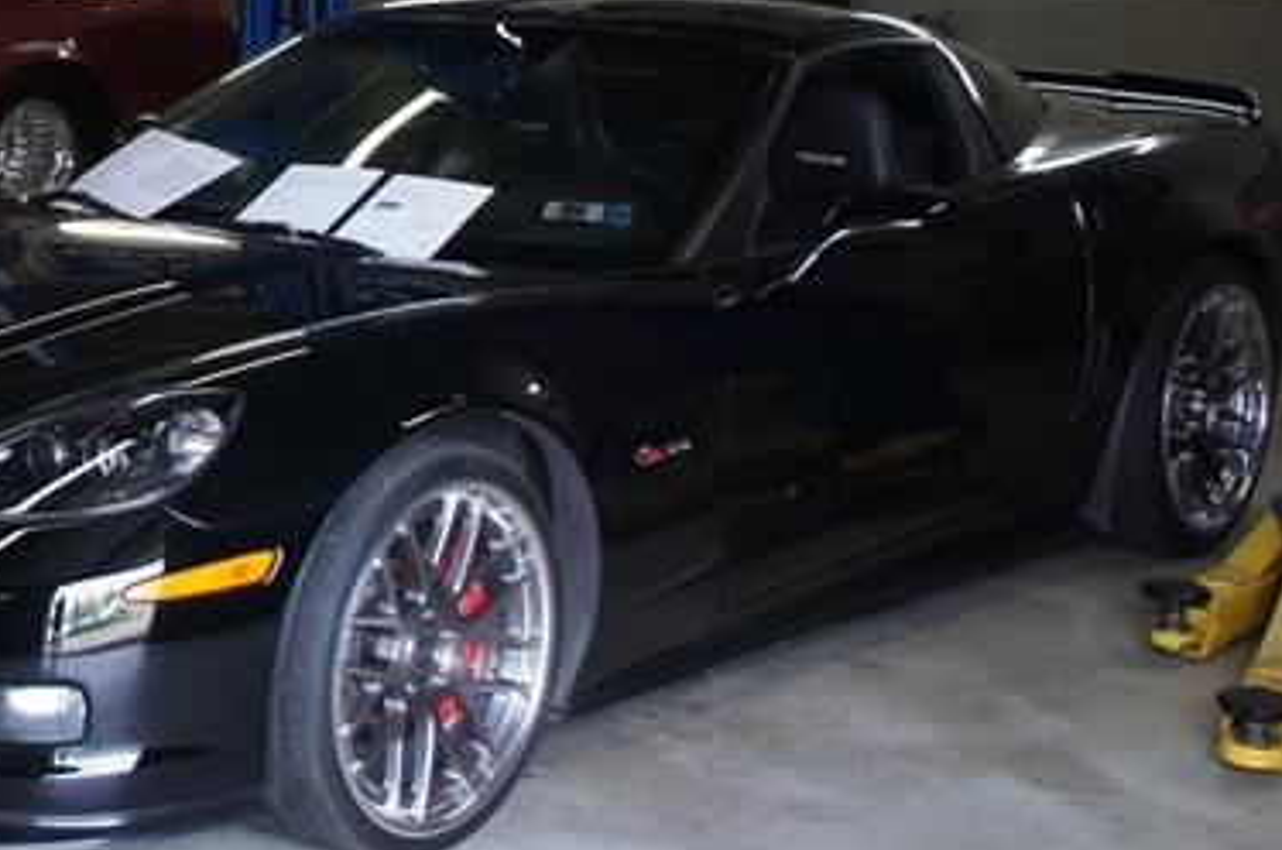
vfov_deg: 18.1
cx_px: -247
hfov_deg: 24.8
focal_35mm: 74
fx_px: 2631
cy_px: 135
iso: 200
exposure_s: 1/40
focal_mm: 18
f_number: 4
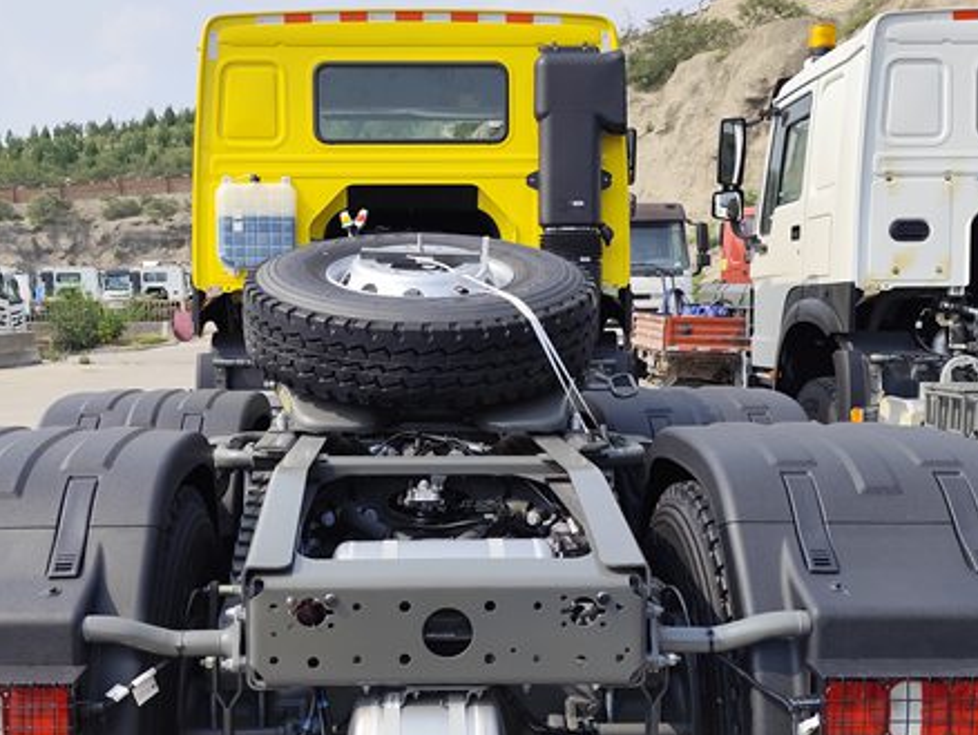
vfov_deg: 34.3
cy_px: 413
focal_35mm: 42
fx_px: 1187
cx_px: 442
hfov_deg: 44.7
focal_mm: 6.14
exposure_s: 1/1027
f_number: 1.65
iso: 50
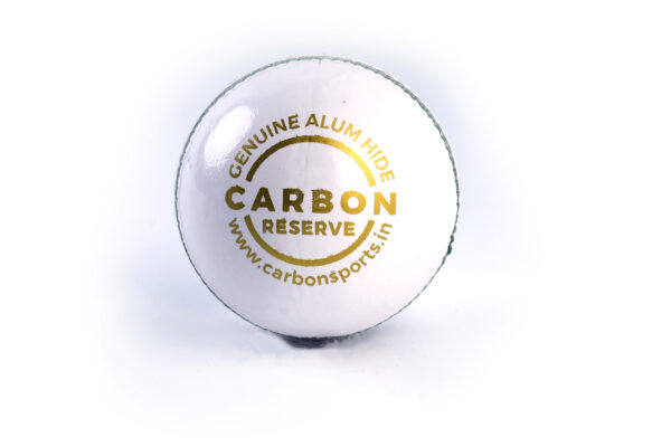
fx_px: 1025
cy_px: 224
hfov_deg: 36.2
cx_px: 336
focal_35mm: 55
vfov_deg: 24.6
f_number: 10
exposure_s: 1/160
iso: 100
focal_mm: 55
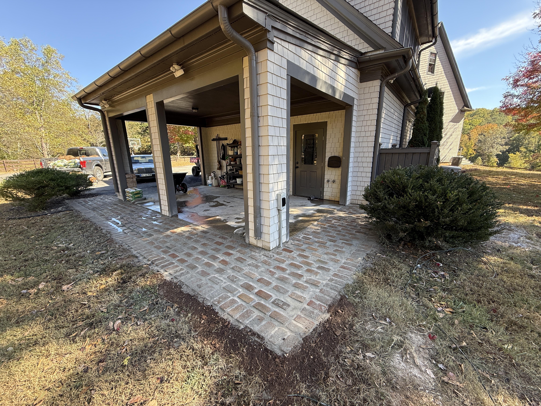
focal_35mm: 14
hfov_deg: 102.1
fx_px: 219
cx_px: 270
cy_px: 203
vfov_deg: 85.7
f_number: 2.2
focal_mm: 2.22
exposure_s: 1/189
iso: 64
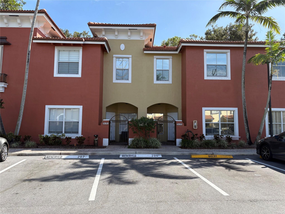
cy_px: 107
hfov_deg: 67.3
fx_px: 214
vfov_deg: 53.1
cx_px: 142
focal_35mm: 26
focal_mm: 5.96
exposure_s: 1/1667
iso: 50
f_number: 1.6
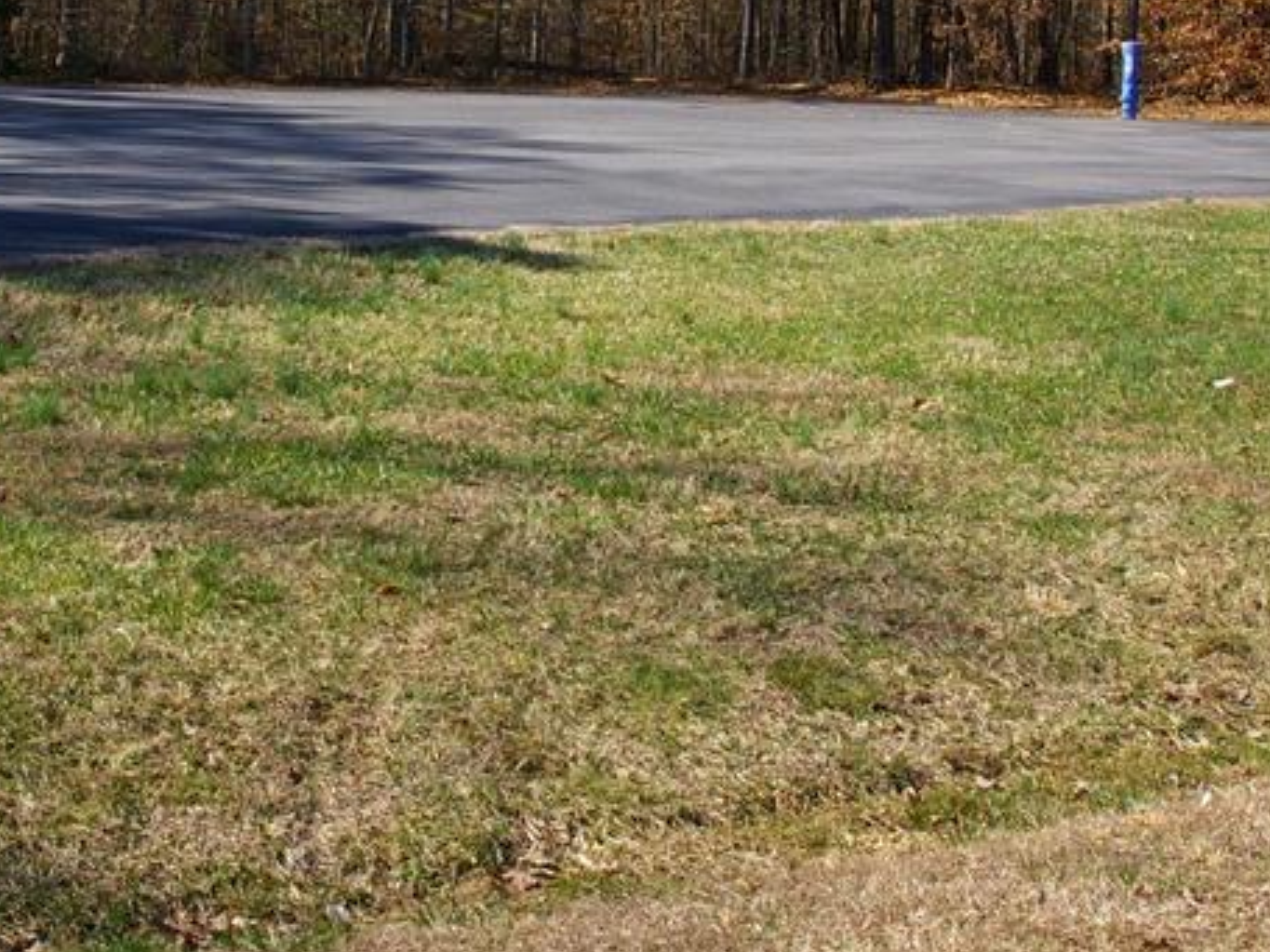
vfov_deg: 21.2
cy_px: 133
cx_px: 408
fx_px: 2497
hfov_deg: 28.3
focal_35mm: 68
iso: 200
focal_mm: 21
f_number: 11
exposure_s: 1/180
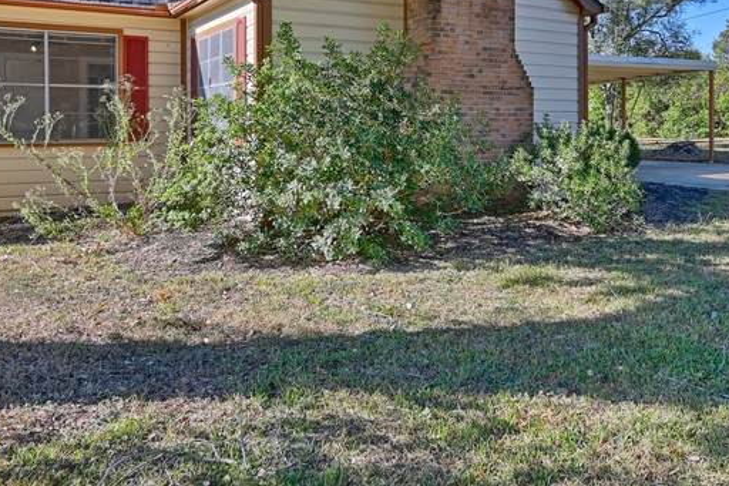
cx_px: 440
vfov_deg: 37.1
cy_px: 135
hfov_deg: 54.0
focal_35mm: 35
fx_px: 708
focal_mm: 14
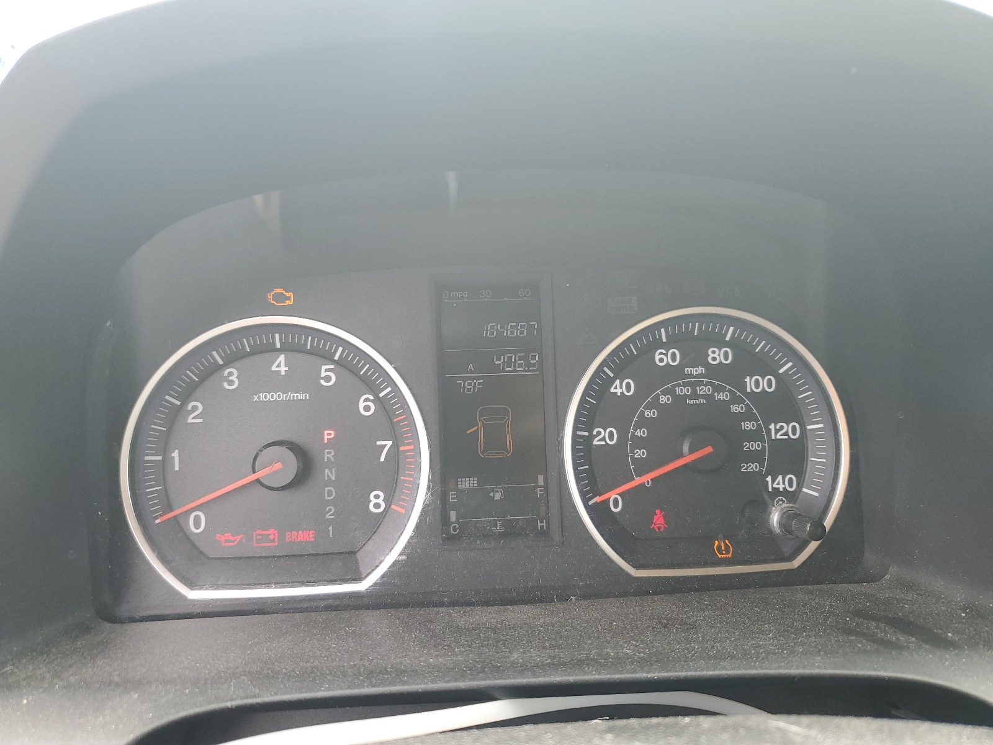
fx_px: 746
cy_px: 372
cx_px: 496
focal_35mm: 26
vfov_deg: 53.1
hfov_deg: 67.3
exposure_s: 1/200
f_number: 1.5
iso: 50
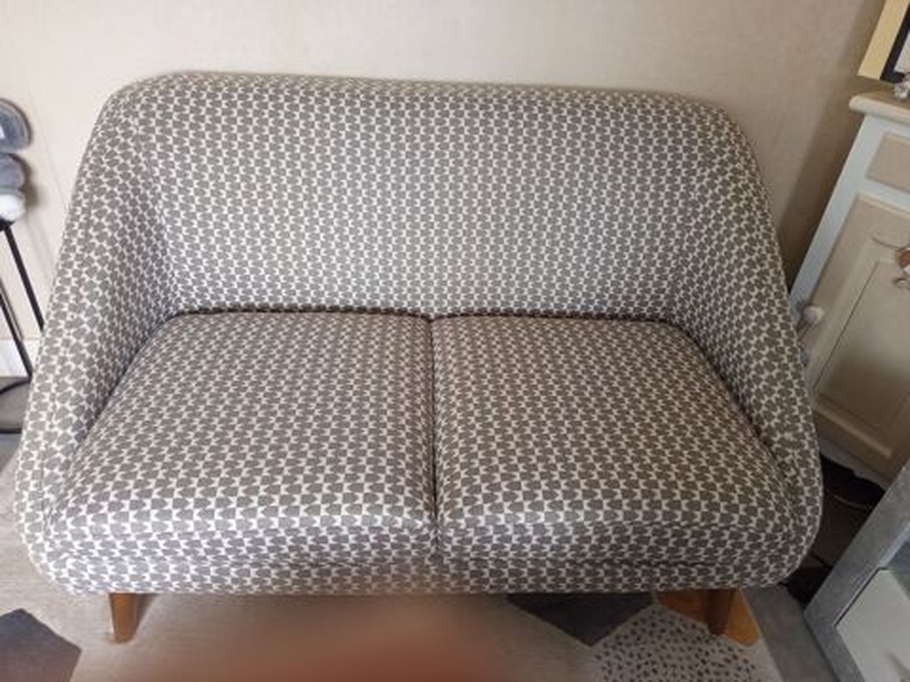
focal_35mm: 24
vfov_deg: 56.8
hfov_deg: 71.6
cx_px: 455
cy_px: 341
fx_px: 631
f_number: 1.7
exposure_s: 1/33.3
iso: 1043
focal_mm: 5.24
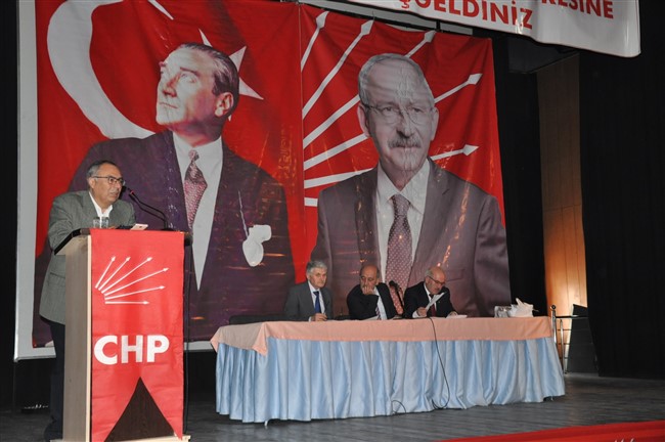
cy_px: 221
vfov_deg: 28.0
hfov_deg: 41.2
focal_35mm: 48
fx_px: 886
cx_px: 332
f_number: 4.5
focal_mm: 32
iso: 1250
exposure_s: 1/60
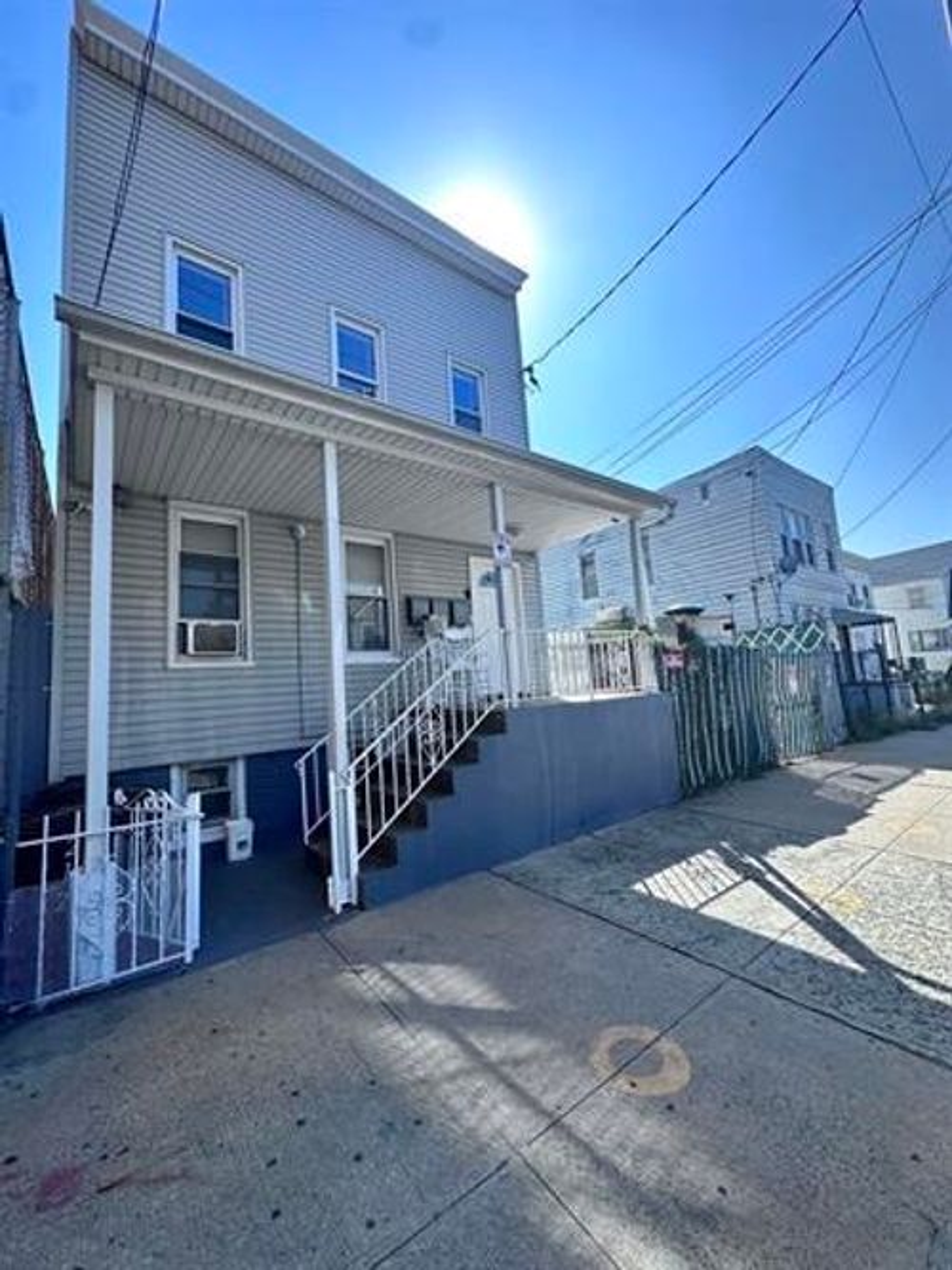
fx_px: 514
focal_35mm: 14
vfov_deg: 102.1
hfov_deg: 85.7
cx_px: 476
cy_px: 635
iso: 40
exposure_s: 1/812
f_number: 2.2
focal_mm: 2.22
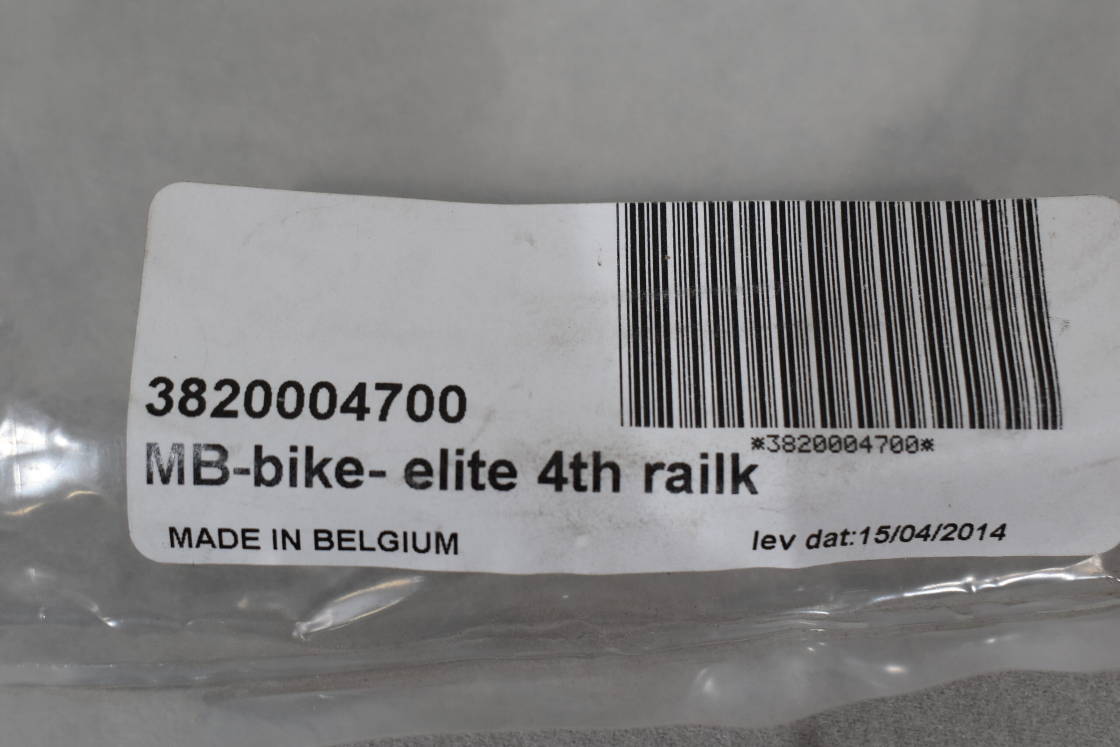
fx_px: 1633
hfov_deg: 37.8
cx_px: 560
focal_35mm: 52
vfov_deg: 25.8
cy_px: 374
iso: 400
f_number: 8
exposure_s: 1/60
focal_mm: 35
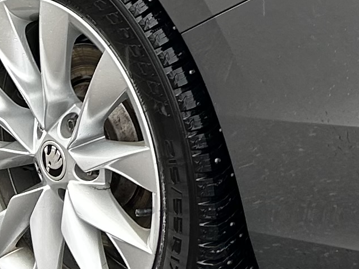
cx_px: 317
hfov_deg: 12.0
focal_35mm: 164
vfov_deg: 8.8
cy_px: -142
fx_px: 1701
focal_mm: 5.7
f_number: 1.5
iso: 40
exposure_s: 1/277
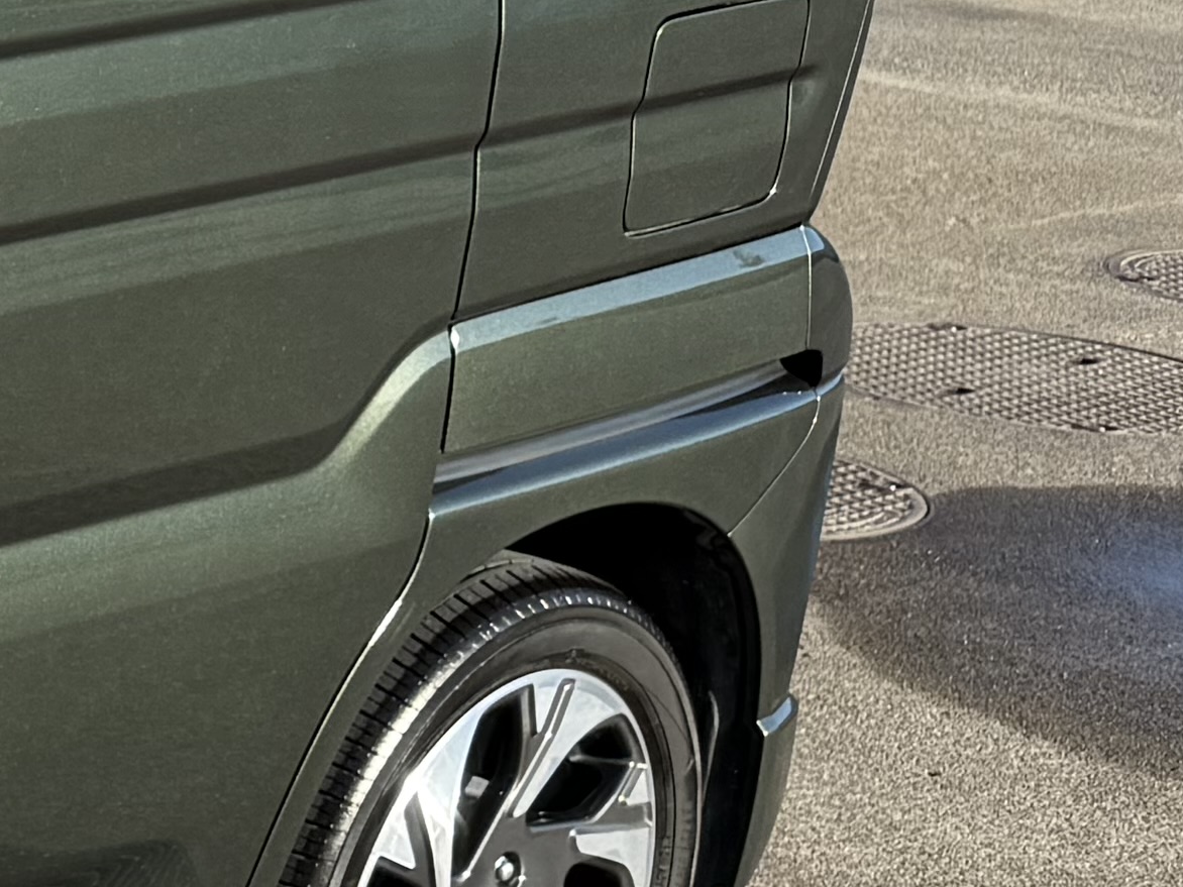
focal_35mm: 117
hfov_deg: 12.9
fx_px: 3998
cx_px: -1655
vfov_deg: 12.7
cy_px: 514
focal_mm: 6.76
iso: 100
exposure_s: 1/2232
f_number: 1.78
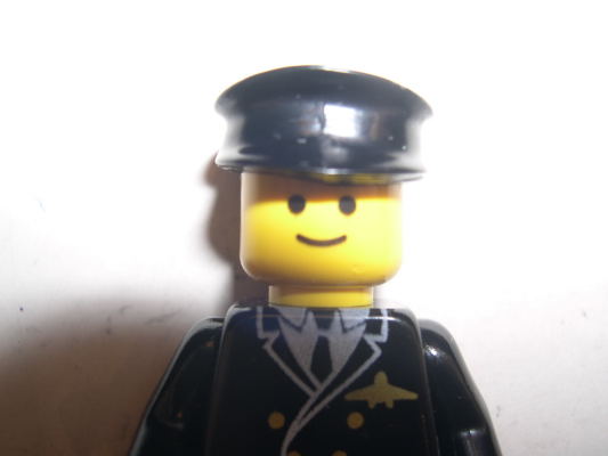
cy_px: 228
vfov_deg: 37.7
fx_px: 668
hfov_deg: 49.0
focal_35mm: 38
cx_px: 304
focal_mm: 8
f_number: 7.6
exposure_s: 1/30
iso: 100
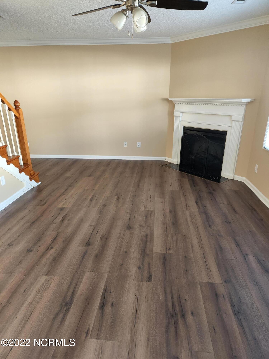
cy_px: 180
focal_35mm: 23
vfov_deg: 73.9
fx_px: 238
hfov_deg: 58.9
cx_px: 134
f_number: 1.8
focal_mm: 5.4
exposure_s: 1/120
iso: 400
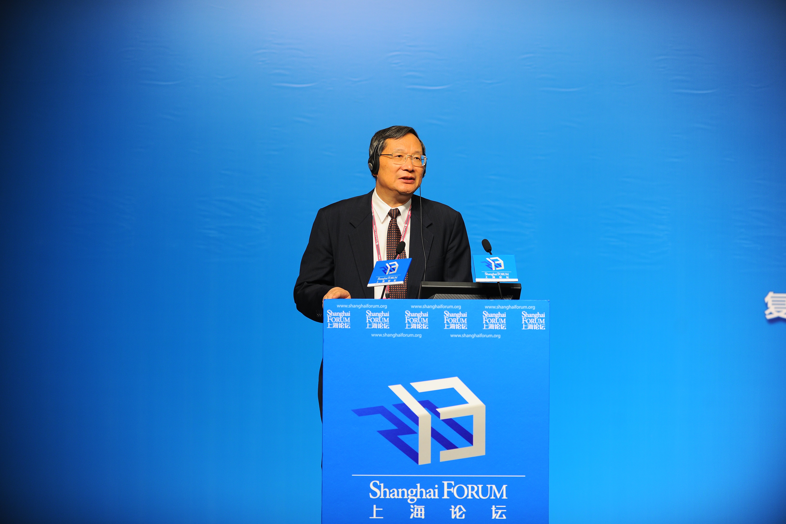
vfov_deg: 13.4
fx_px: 2227
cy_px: 262
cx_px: 393
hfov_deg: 20.0
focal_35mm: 102
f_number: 2.8
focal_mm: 102
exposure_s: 1/320
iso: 320
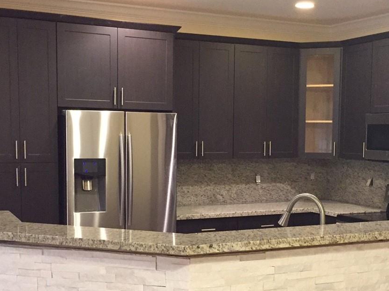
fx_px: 629
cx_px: 217
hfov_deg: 34.3
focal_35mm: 56
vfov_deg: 25.9
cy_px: 194
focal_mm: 4.15
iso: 250
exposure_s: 1/30
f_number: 2.2
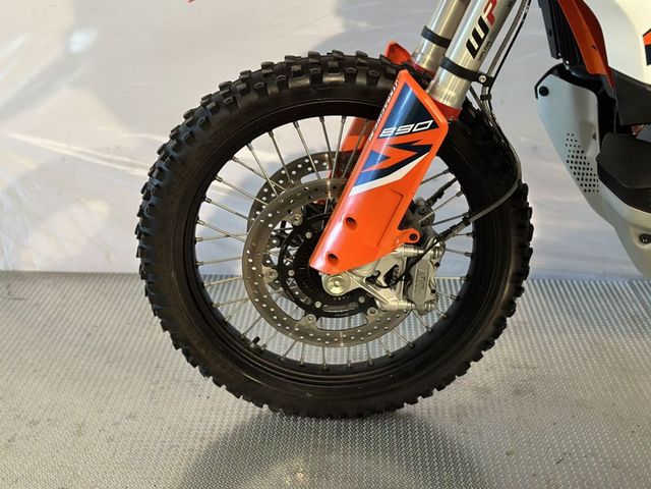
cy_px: 244
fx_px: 903
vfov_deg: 30.3
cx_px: 326
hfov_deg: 39.7
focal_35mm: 48
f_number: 1.78
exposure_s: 1/50
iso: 250
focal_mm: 6.86
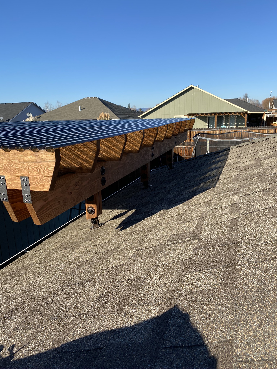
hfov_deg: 53.1
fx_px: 277
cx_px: 138
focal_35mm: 26
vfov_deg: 67.3
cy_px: 184
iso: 32
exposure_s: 1/1965
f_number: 1.8
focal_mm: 4.25
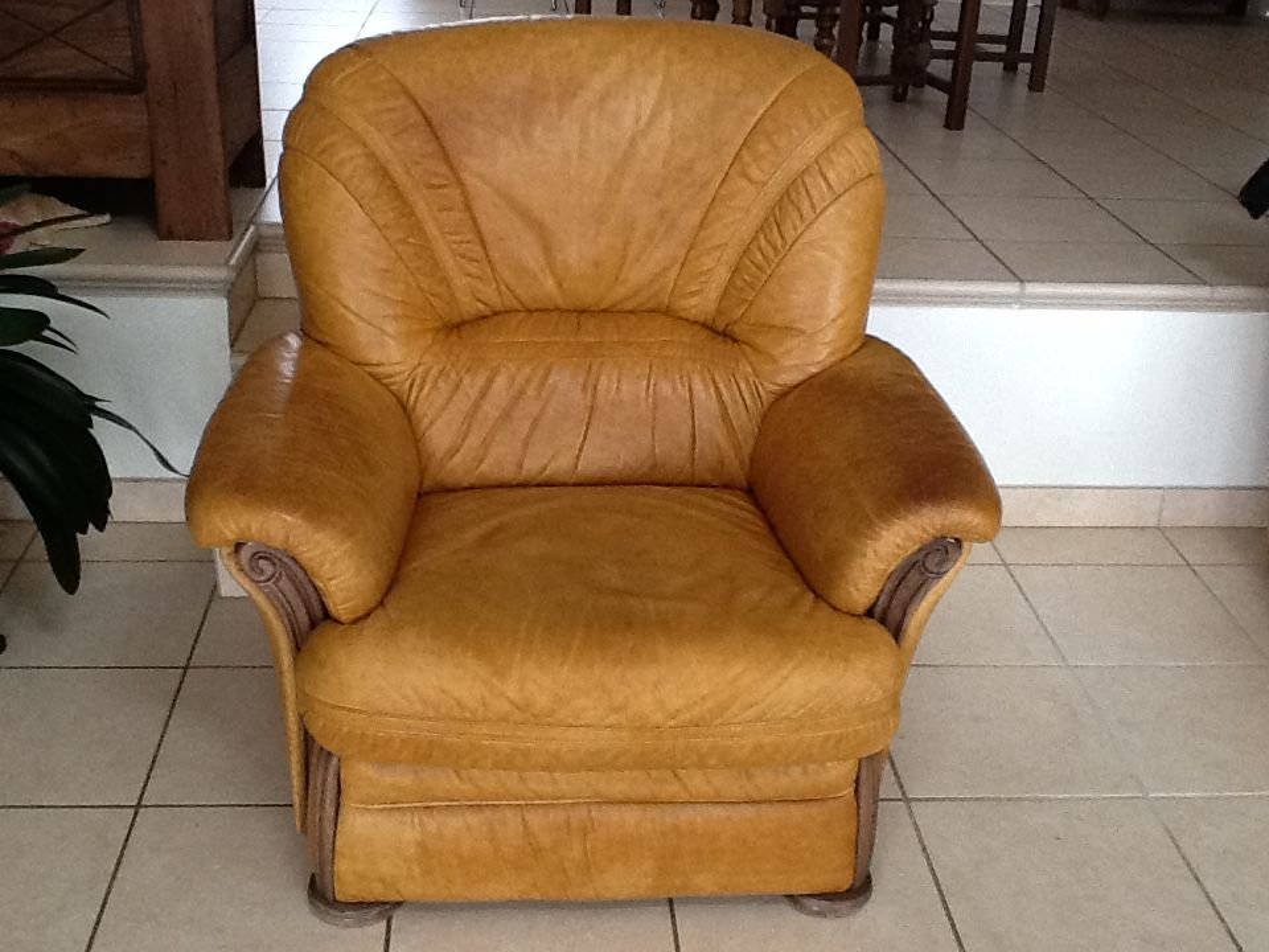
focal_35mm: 44
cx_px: 634
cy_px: 476
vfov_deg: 32.9
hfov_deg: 42.9
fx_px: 1613
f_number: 2.4
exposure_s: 1/30
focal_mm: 2.03
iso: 160
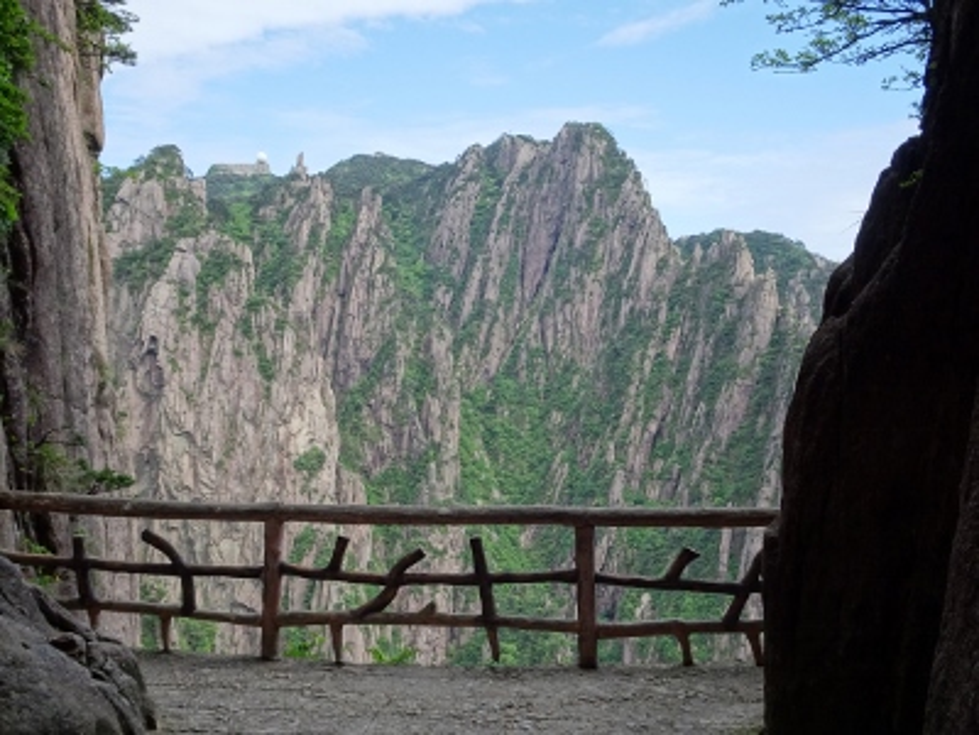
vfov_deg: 37.7
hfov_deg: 49.0
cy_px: 368
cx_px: 490
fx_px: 1075
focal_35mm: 38
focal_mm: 6.56
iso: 80
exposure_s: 1/125
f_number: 4
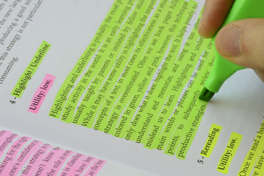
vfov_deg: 6.5
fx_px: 1541
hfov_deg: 9.8
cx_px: 171
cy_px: 142
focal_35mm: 210
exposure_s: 1/6
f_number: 16
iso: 100
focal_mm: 116
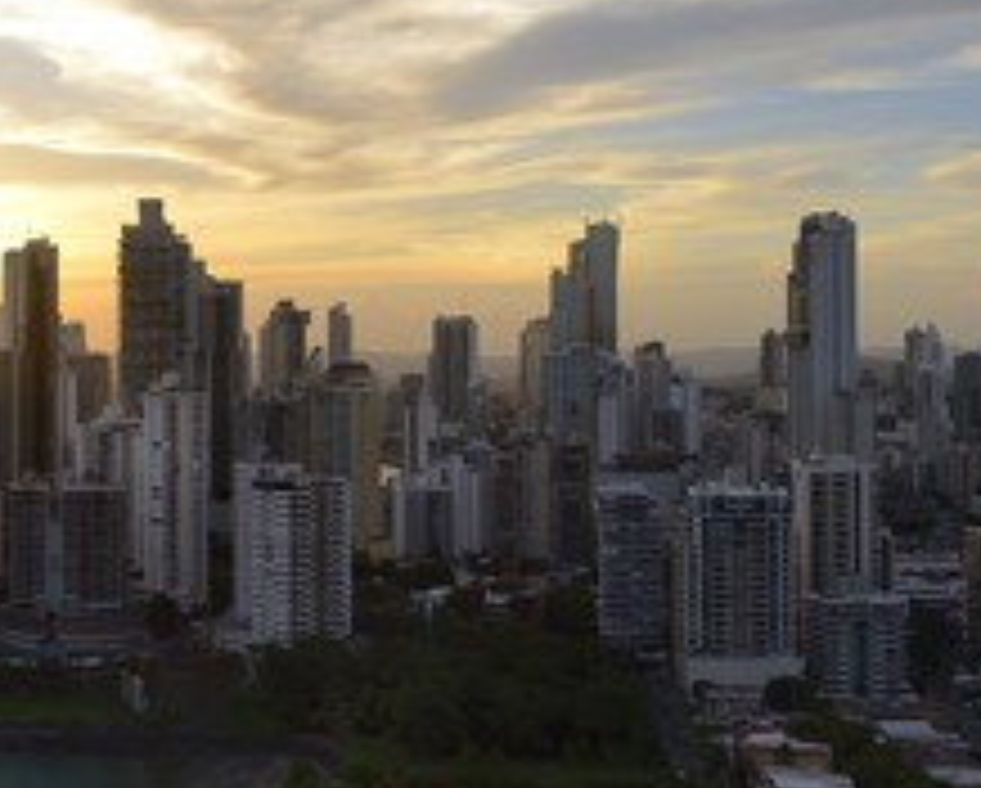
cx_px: 261
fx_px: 1628
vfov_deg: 27.2
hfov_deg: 33.0
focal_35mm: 56
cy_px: 347
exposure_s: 1/160
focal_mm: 31
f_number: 8
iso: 200
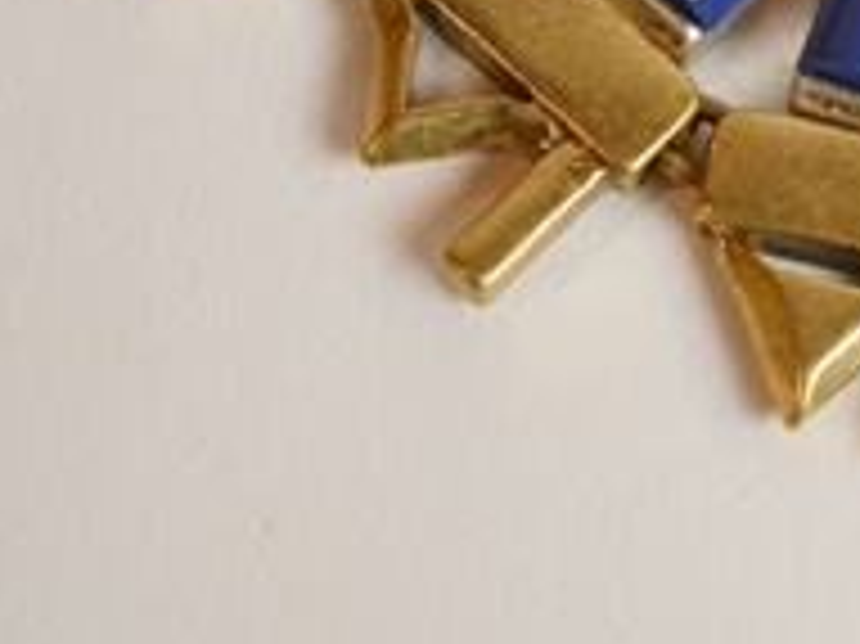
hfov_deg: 8.6
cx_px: 1054
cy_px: -32
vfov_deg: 6.5
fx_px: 5636
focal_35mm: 227
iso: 220
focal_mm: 50
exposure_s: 1/125
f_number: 5.6
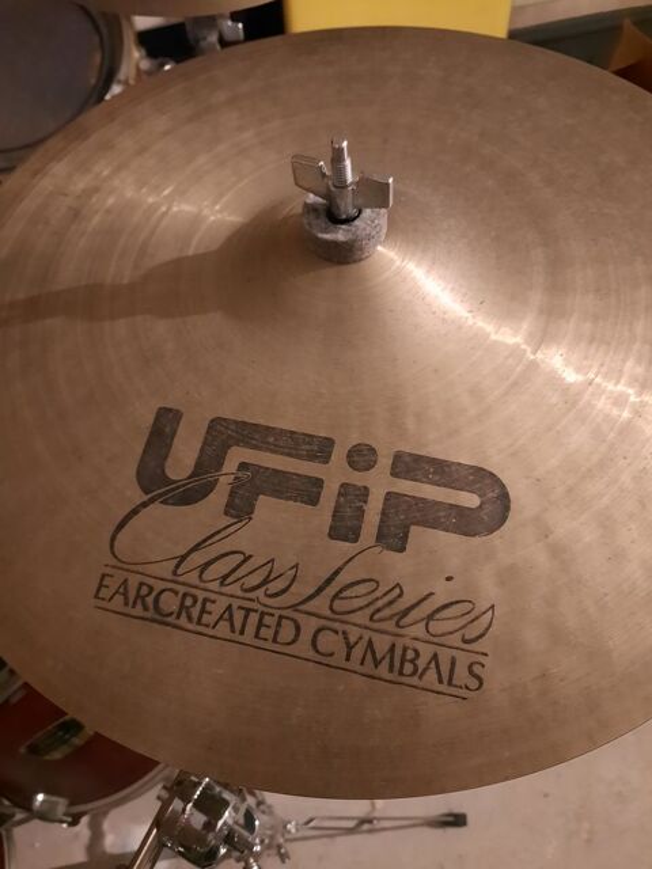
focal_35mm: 25
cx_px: 326
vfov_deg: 69.4
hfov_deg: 54.9
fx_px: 628
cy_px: 434
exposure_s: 1/20
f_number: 2
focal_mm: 4.6
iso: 1000
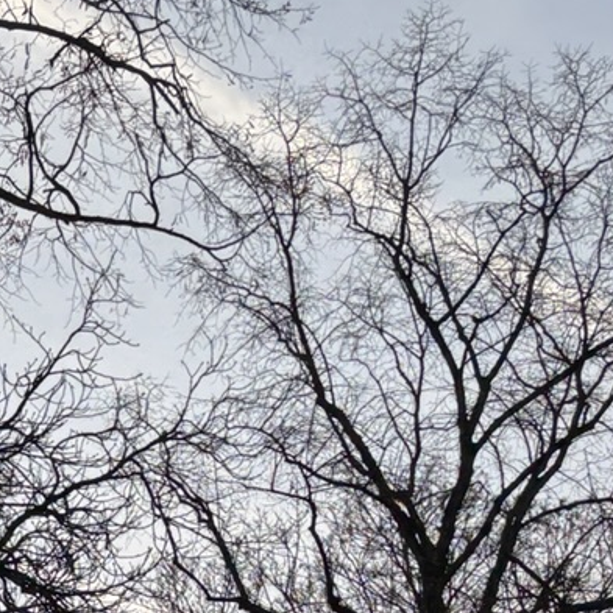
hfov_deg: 14.7
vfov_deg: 12.4
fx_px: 2344
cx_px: -3
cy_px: 1374
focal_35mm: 117
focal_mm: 5.96
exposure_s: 1/416
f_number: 1.6
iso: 50
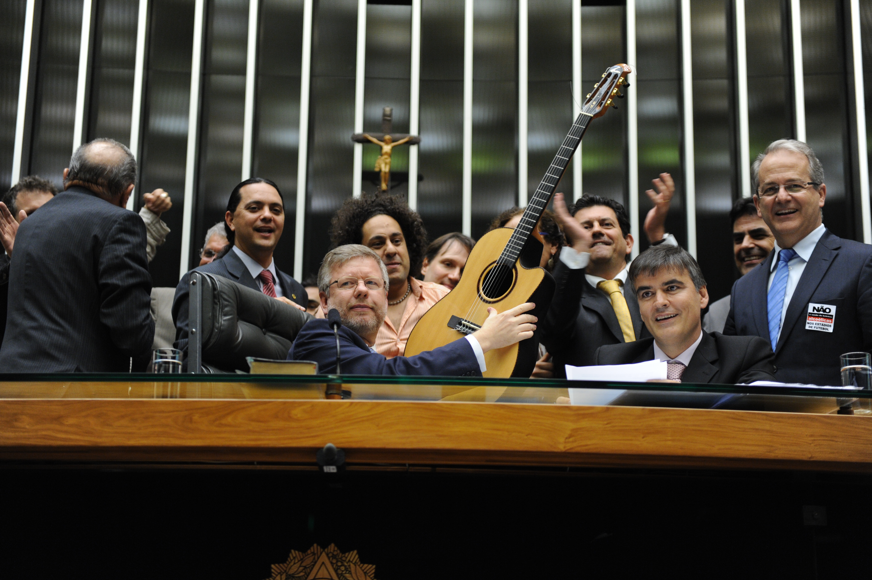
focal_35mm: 66
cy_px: 290
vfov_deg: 20.6
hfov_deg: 30.5
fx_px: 1598
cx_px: 436
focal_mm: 66
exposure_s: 1/80
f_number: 2.8
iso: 1600
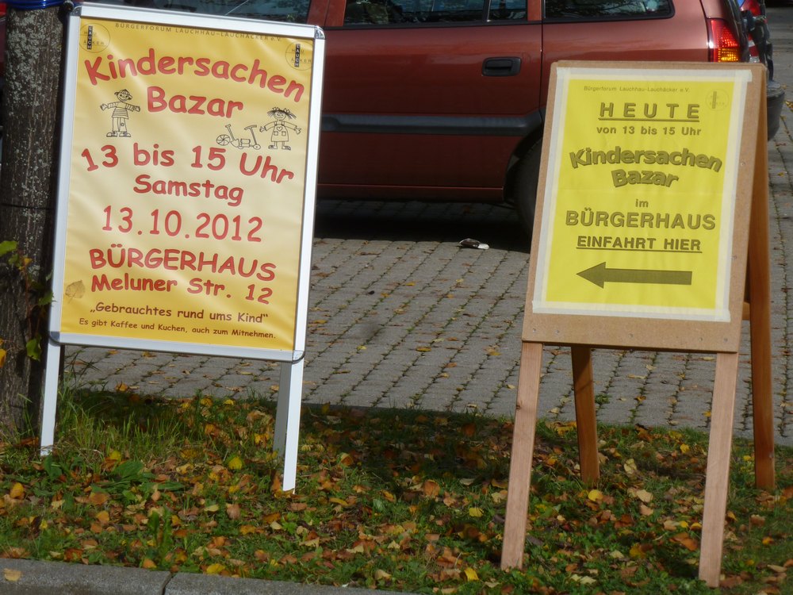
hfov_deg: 15.1
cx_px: 396
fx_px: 3001
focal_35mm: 131
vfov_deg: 11.3
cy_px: 298
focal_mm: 23.4
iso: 100
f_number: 5.6
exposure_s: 1/500
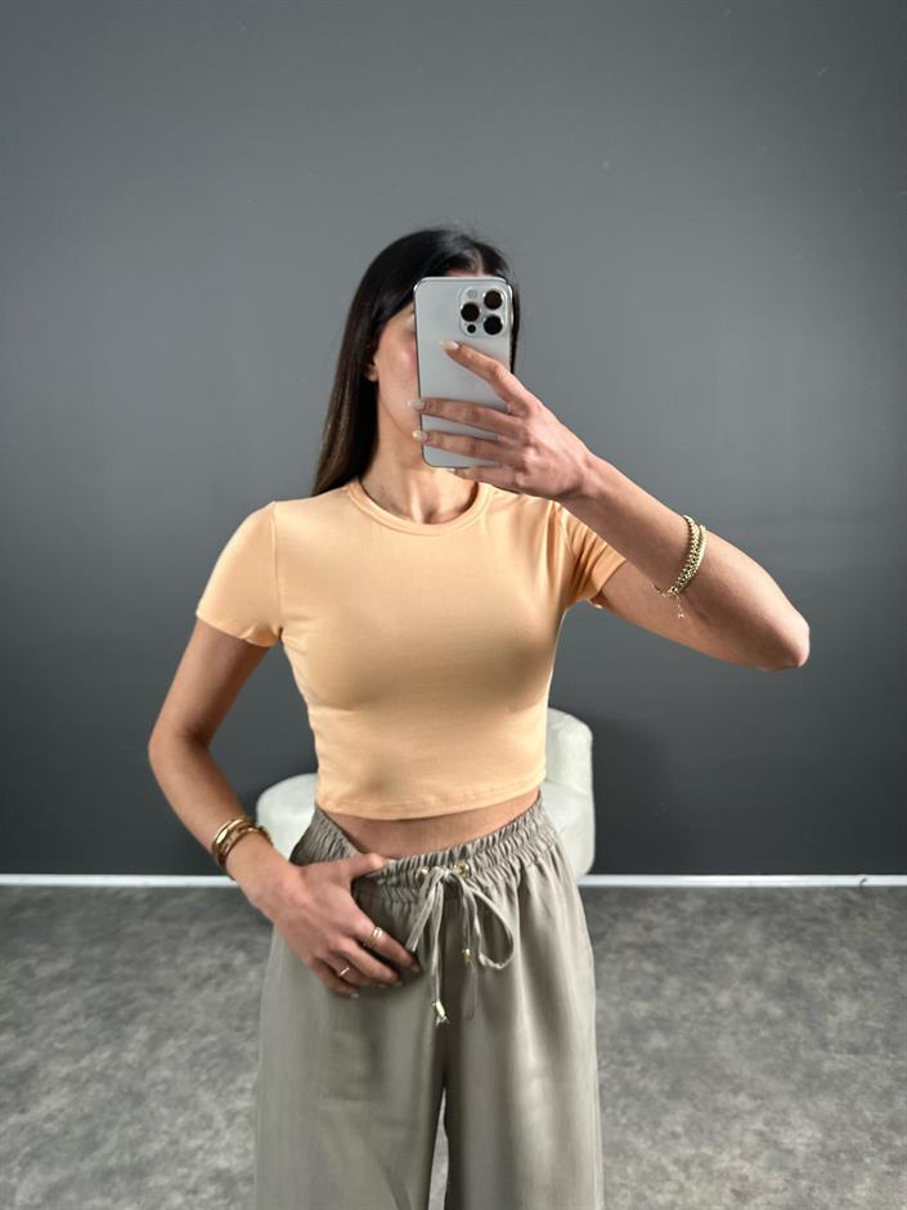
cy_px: 605
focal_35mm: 24
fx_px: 838
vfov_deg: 71.6
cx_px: 454
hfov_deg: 56.8
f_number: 1.78
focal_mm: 6.86
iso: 160
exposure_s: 1/121
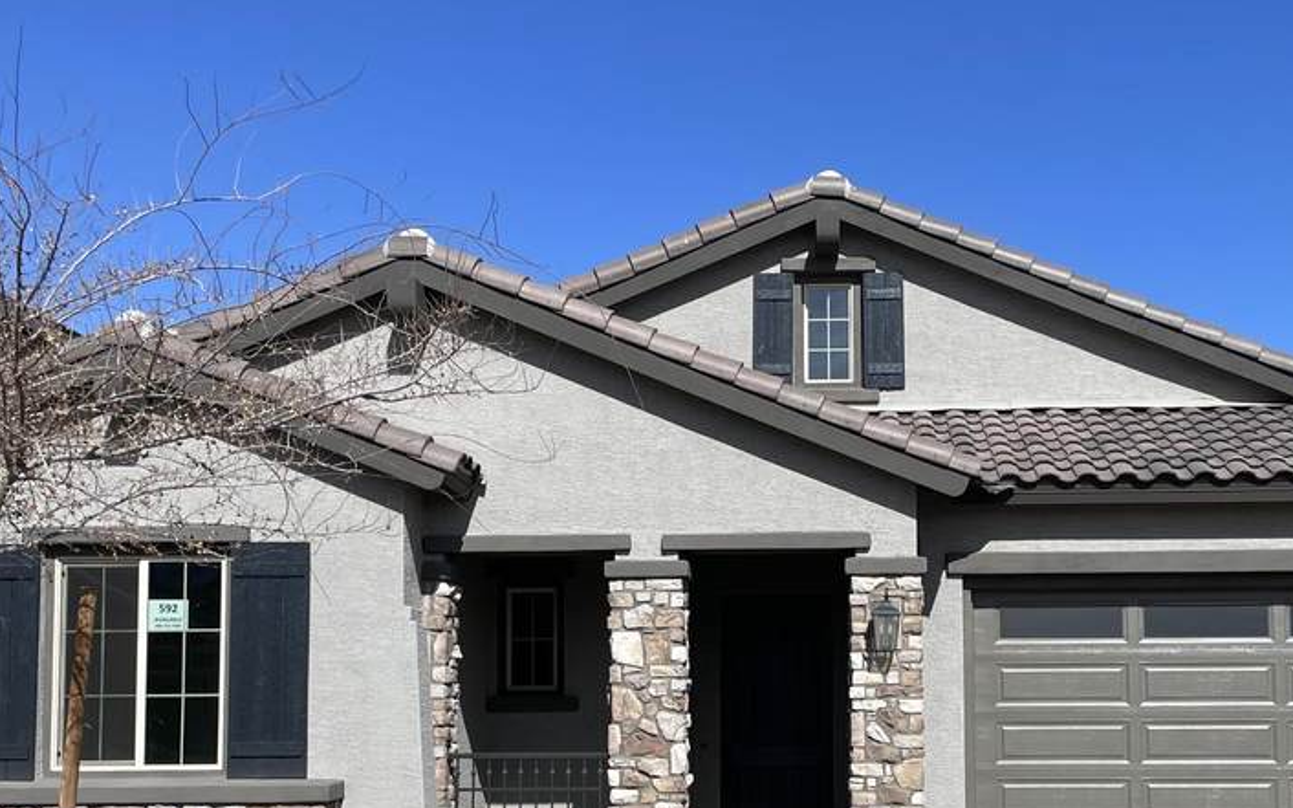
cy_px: 627
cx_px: 788
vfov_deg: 25.4
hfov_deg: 40.1
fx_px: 1762
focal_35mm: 50
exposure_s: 1/5051
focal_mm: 4.2
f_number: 1.6
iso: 32
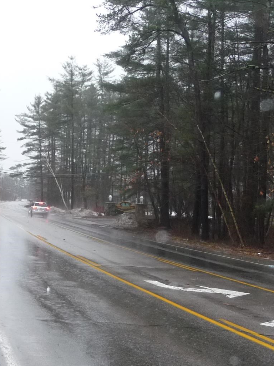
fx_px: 591
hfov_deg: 24.6
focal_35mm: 56
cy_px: 248
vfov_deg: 34.0
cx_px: -16
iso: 200
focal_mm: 4.7
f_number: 3.3
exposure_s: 1/30
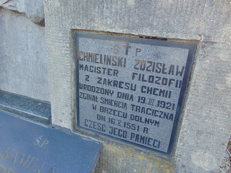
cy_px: 86
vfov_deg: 54.9
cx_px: 116
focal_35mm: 25
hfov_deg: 69.4
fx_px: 167
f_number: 3
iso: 100
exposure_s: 1/80
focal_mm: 4.5
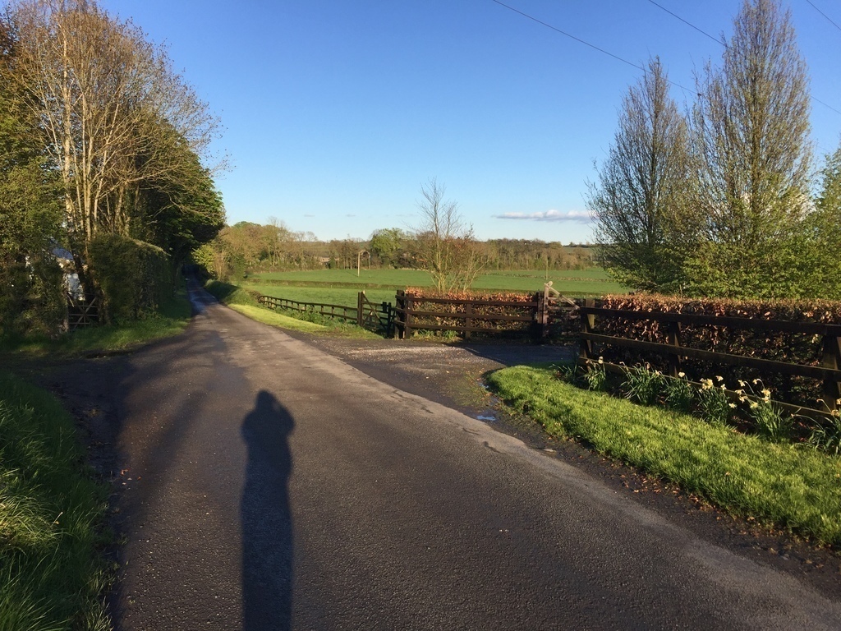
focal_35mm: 29
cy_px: 316
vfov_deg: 48.2
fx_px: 705
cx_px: 420
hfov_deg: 61.7
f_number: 2.2
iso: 32
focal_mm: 4.15
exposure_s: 1/1364
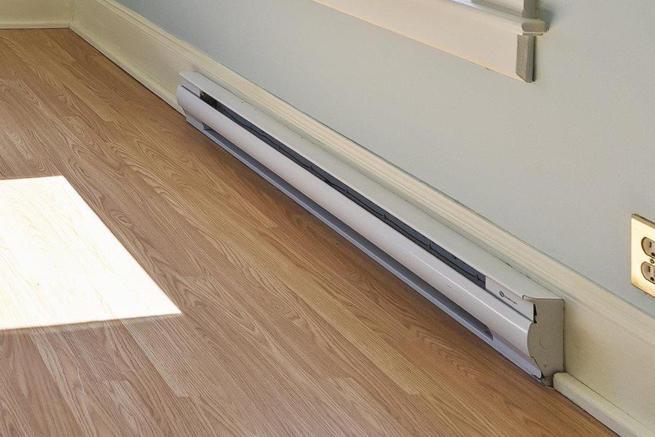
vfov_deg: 22.1
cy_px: -243
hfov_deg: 28.6
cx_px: -290
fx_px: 891
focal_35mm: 49
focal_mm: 14
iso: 1600
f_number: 5.6
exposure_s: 1/200
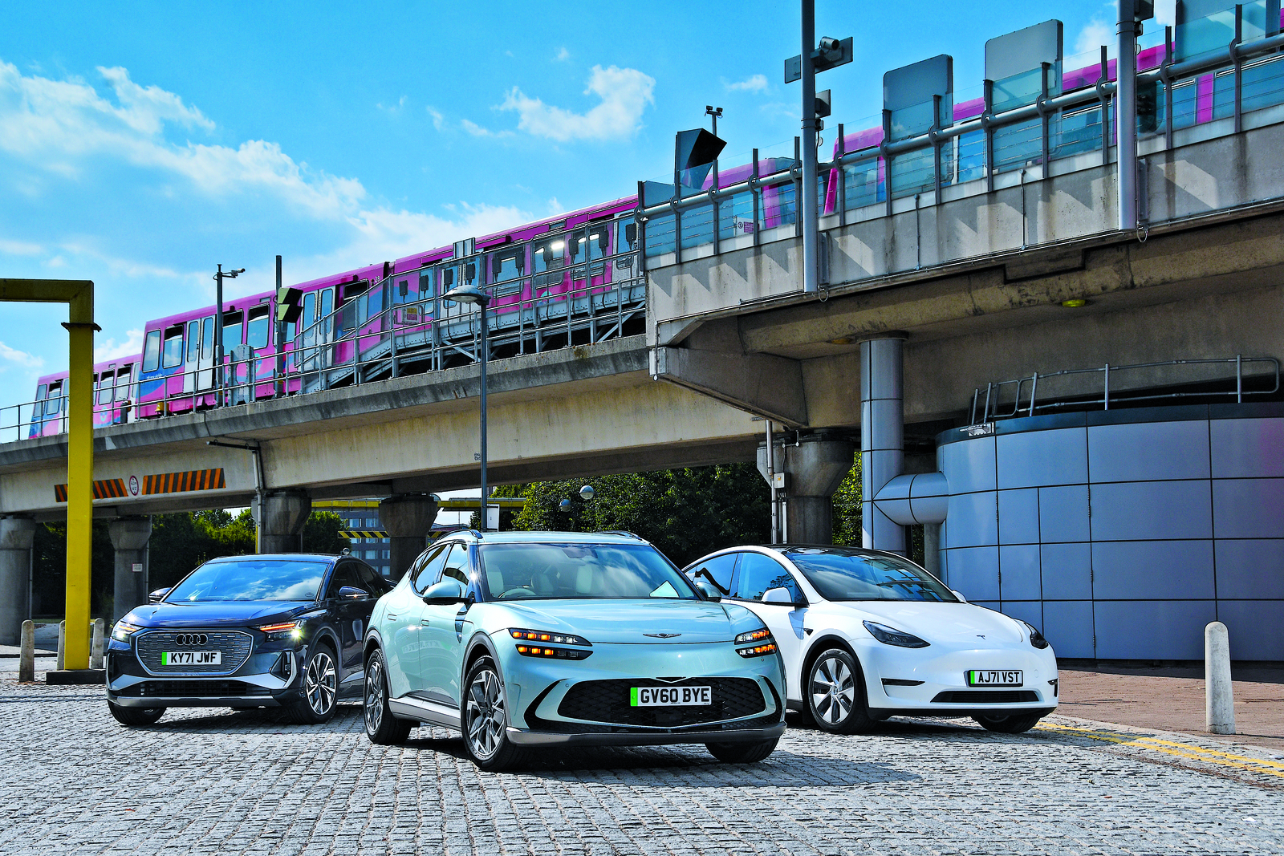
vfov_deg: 25.8
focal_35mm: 52
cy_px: 428
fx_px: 1873
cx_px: 642
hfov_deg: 37.8
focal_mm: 35
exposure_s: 1/250
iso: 100
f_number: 11
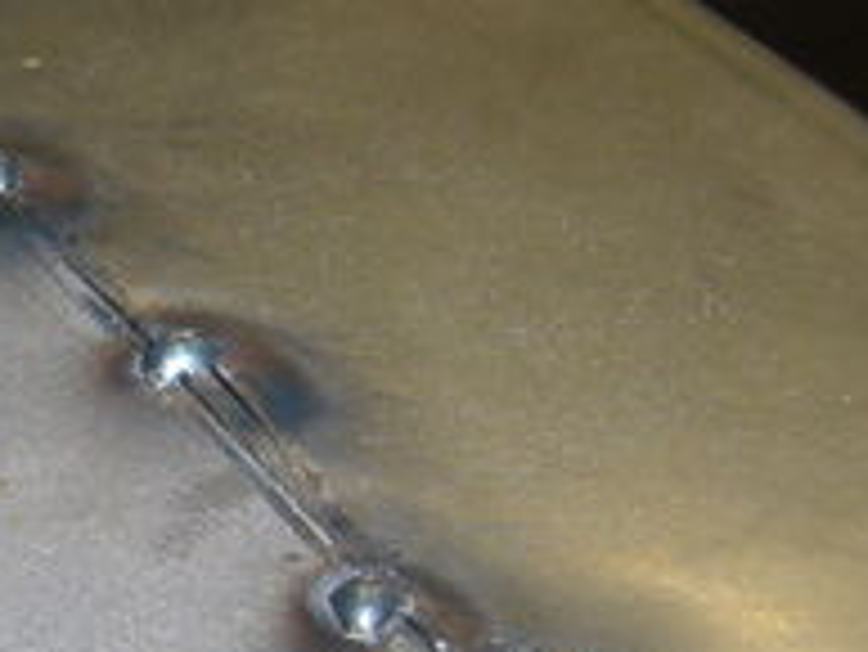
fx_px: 2911
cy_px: 432
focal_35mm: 116
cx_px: -121
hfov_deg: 16.4
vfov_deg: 12.8
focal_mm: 5.8
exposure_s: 1/30
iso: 80
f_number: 2.8
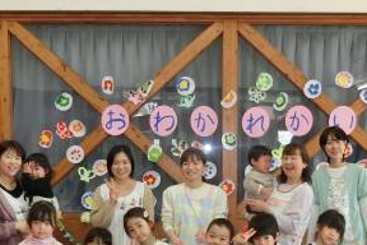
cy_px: 219
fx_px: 693
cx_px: 217
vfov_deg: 19.7
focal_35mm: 68
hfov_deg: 29.6
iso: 400
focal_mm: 5.2
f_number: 3.7
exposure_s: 1/60
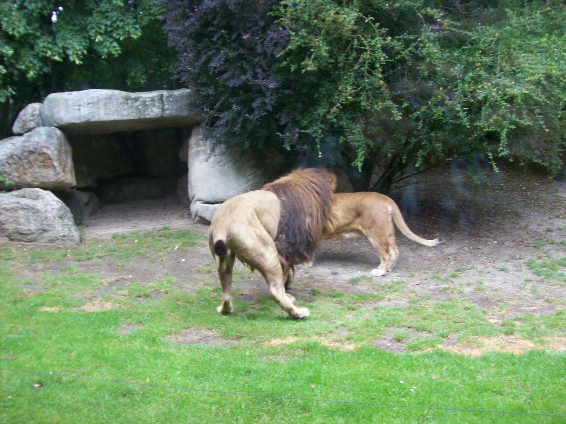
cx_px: 283
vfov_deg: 39.7
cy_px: 212
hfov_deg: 51.4
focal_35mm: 36
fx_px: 589
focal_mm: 6
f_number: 2.7
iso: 125
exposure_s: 1/64
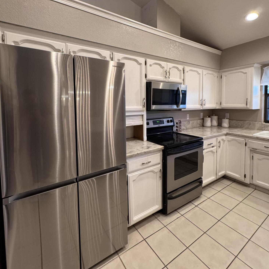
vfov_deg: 83.2
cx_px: 132
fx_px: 149
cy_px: 111
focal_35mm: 17
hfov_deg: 84.0
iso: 320
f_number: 2.2
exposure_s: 1/120
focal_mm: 2.22
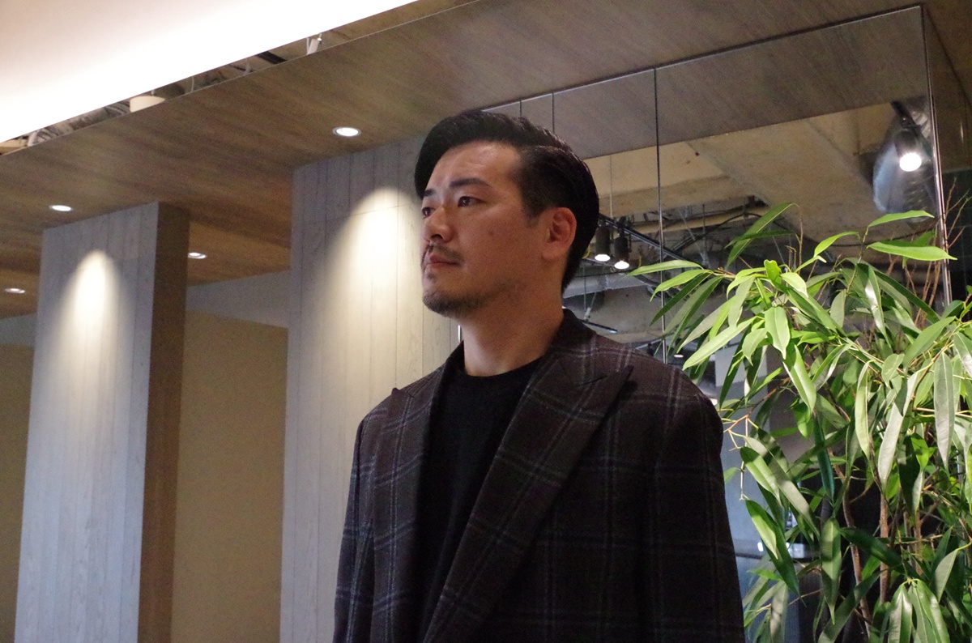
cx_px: 486
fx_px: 970
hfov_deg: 53.2
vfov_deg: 36.7
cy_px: 322
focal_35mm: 36
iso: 12800
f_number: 8
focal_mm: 24.38
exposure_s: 1/200
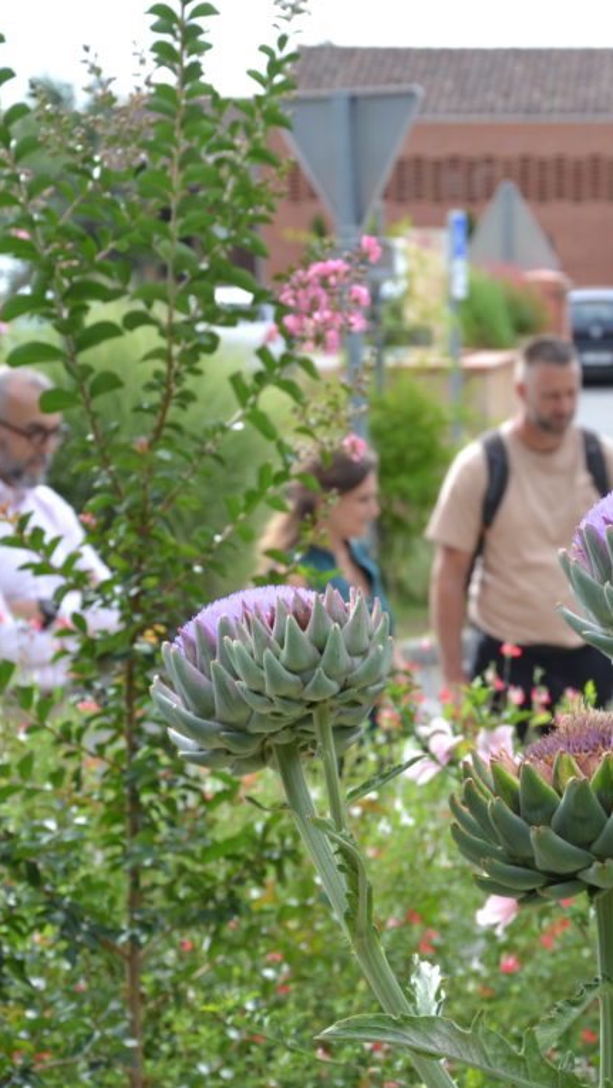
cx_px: 660
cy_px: 548
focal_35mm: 100
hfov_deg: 11.9
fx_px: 2886
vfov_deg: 21.3
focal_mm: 42
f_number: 5.6
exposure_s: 1/125
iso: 100
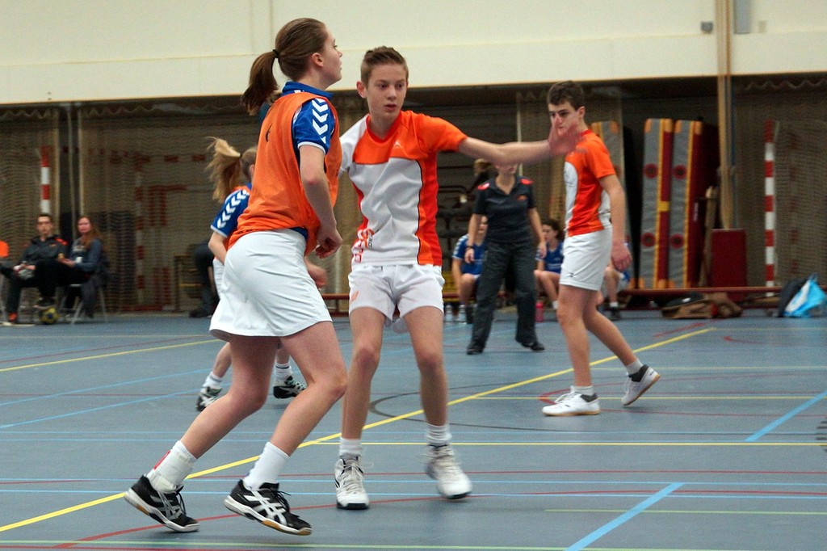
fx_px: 1722
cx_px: 414
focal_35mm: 75
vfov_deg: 18.2
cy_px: 276
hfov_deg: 27.0
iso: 1250
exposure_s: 1/160
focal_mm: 50
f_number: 3.2
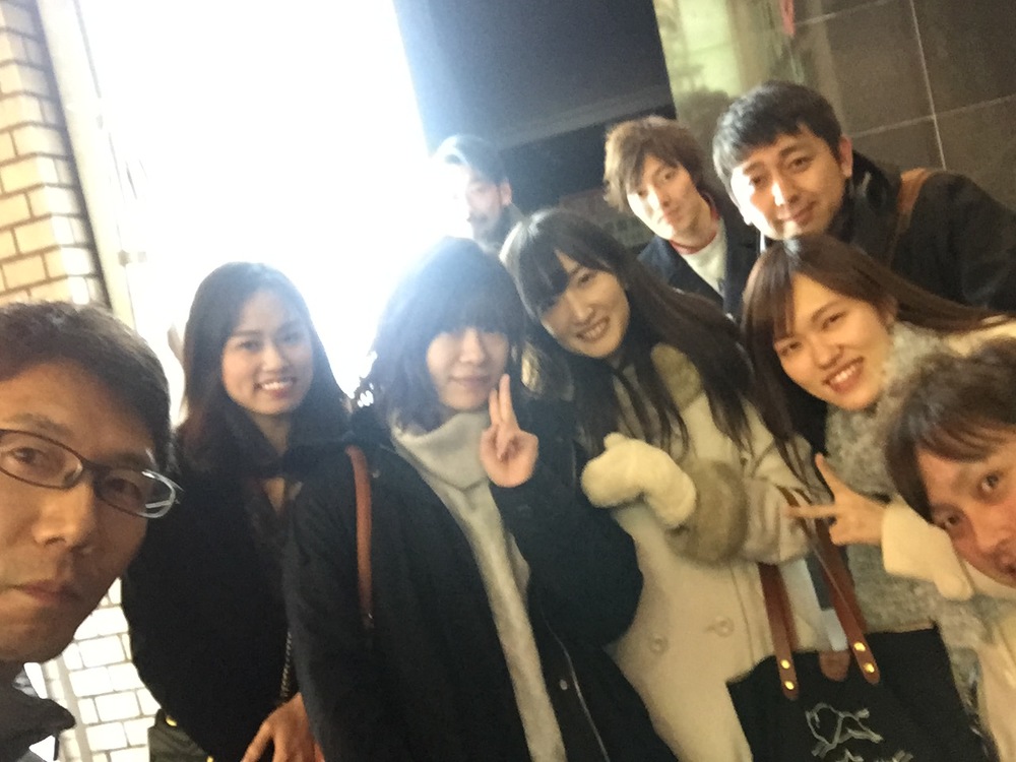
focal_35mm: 31
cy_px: 381
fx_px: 910
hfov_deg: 58.4
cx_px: 508
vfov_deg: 45.4
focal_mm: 2.65
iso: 320
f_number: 2.2
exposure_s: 1/24
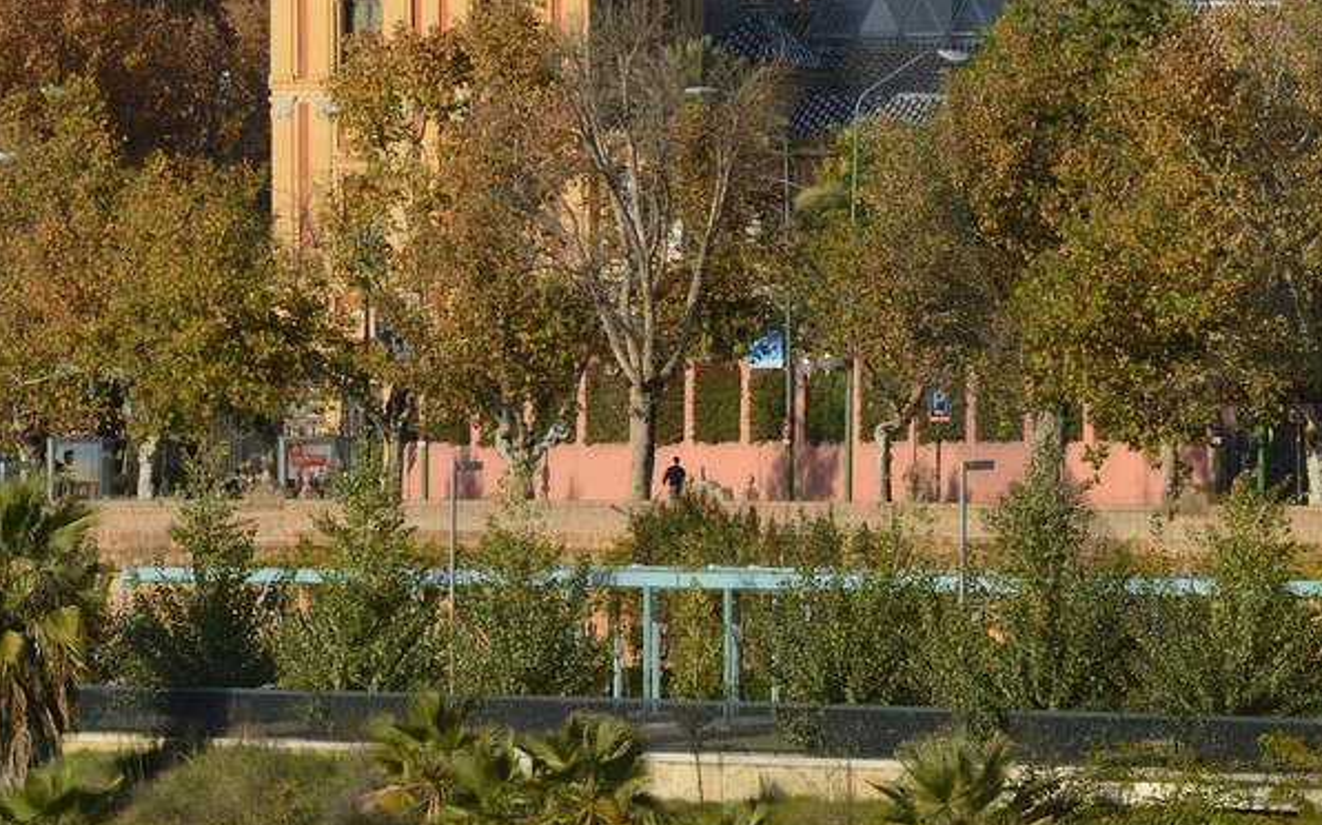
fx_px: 16747
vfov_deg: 2.8
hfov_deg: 4.5
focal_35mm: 465
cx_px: 1768
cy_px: 43
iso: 200
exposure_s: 1/250
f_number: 11
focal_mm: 170
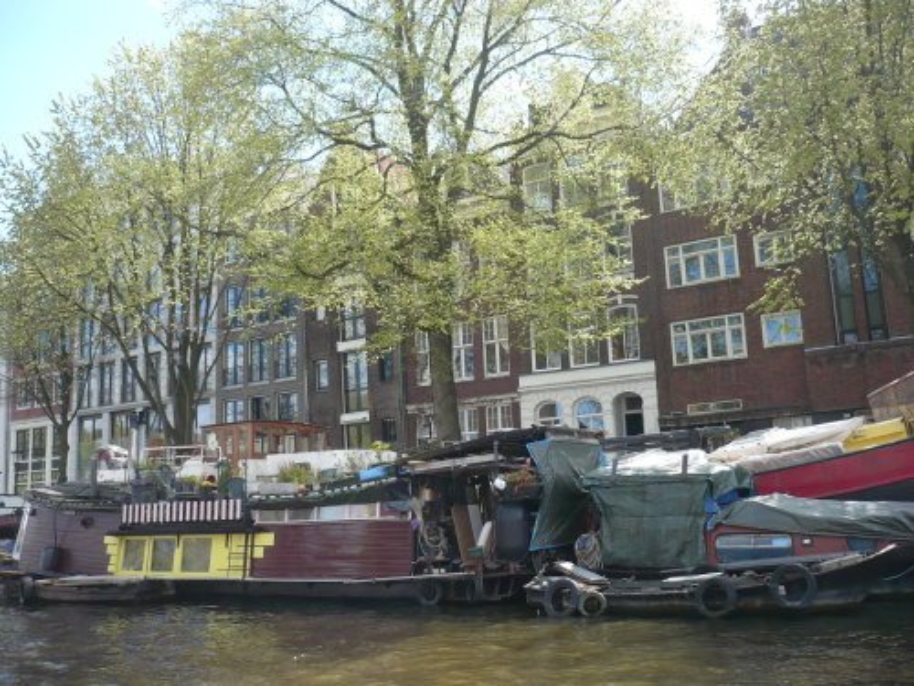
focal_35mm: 35
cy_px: 343
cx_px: 457
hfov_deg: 52.6
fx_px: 924
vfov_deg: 40.7
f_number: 2.8
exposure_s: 1/400
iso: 100
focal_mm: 5.8
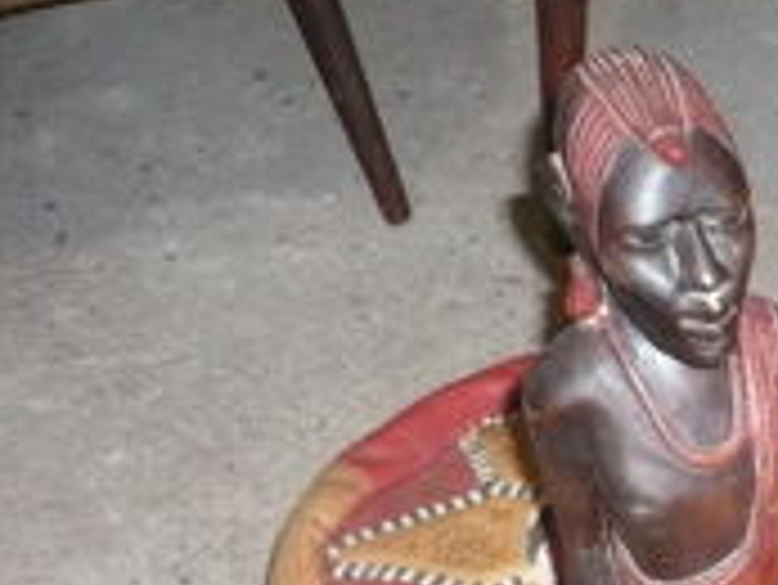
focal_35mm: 97
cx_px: 1061
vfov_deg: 14.7
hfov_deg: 18.5
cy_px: 711
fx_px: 2182
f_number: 2.8
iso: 320
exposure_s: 1/30
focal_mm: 5.8
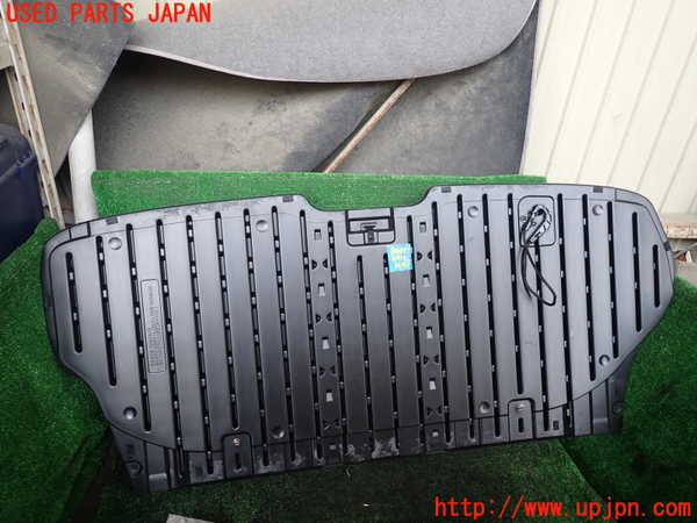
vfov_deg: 54.9
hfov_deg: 69.4
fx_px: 503
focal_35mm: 25
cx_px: 348
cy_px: 262
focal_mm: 4.5
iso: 100
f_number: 2
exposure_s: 1/80
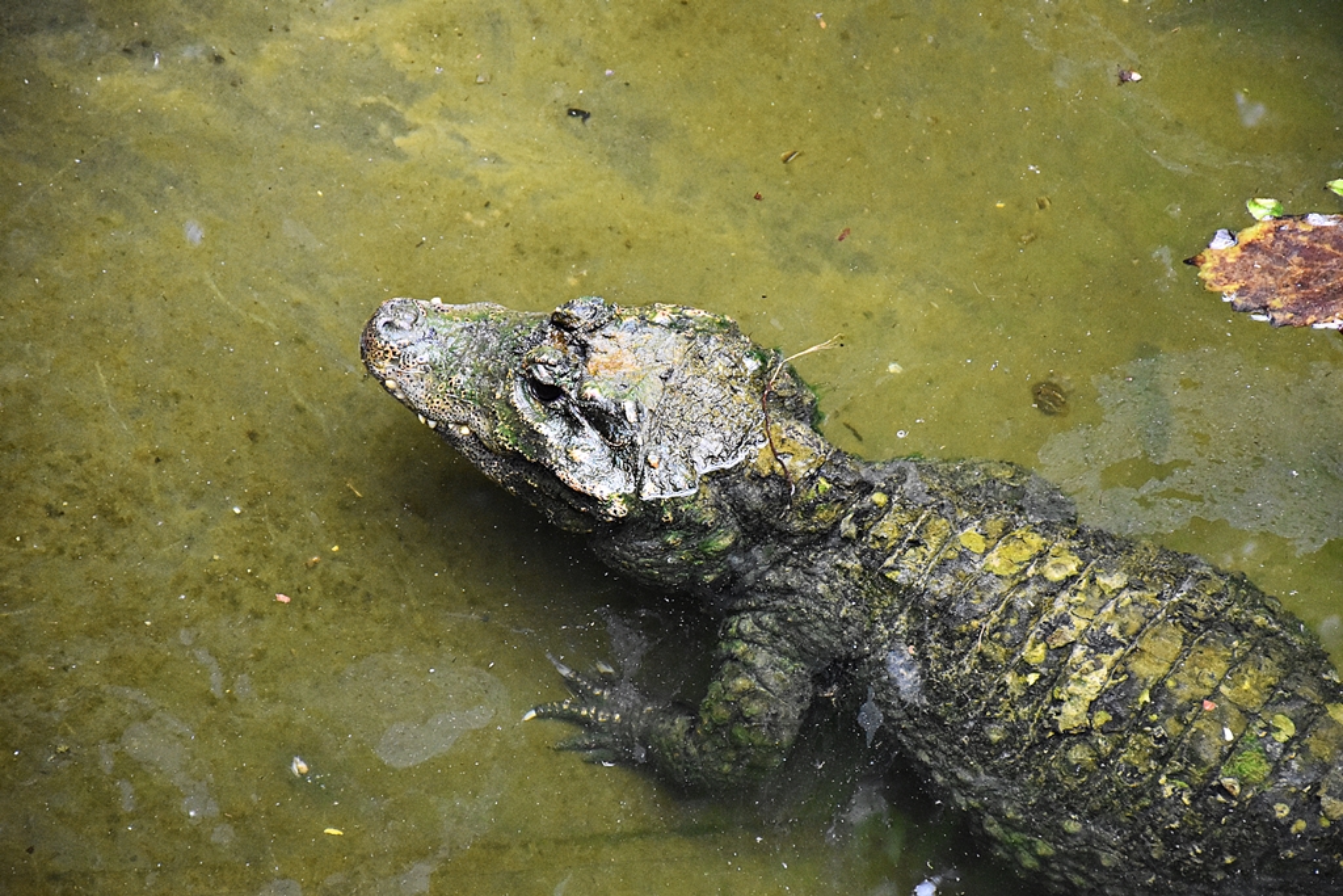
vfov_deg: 7.9
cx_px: 672
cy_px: 448
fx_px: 6492
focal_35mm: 174
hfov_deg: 11.8
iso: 4000
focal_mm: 116
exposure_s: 1/125
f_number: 5.6
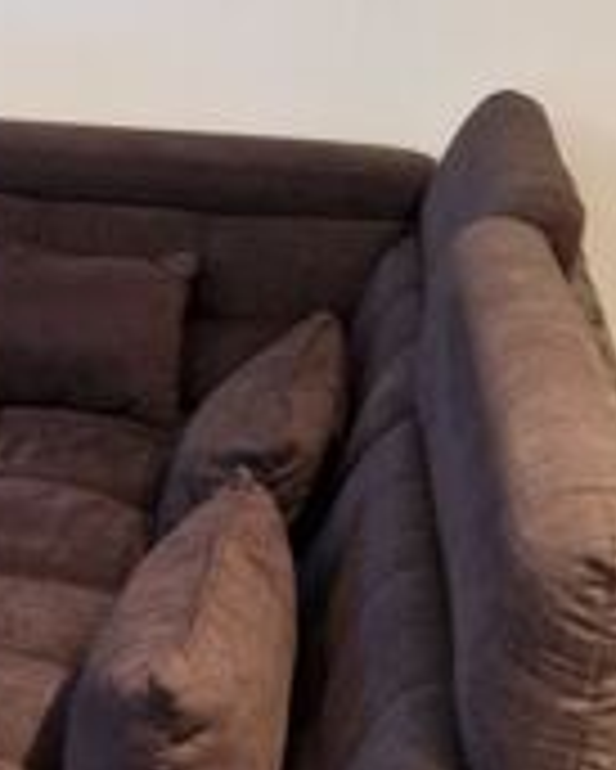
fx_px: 1913
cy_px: 428
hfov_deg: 16.8
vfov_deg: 22.7
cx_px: -283
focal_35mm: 84
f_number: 1.8
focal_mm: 5.4
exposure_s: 1/25
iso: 640
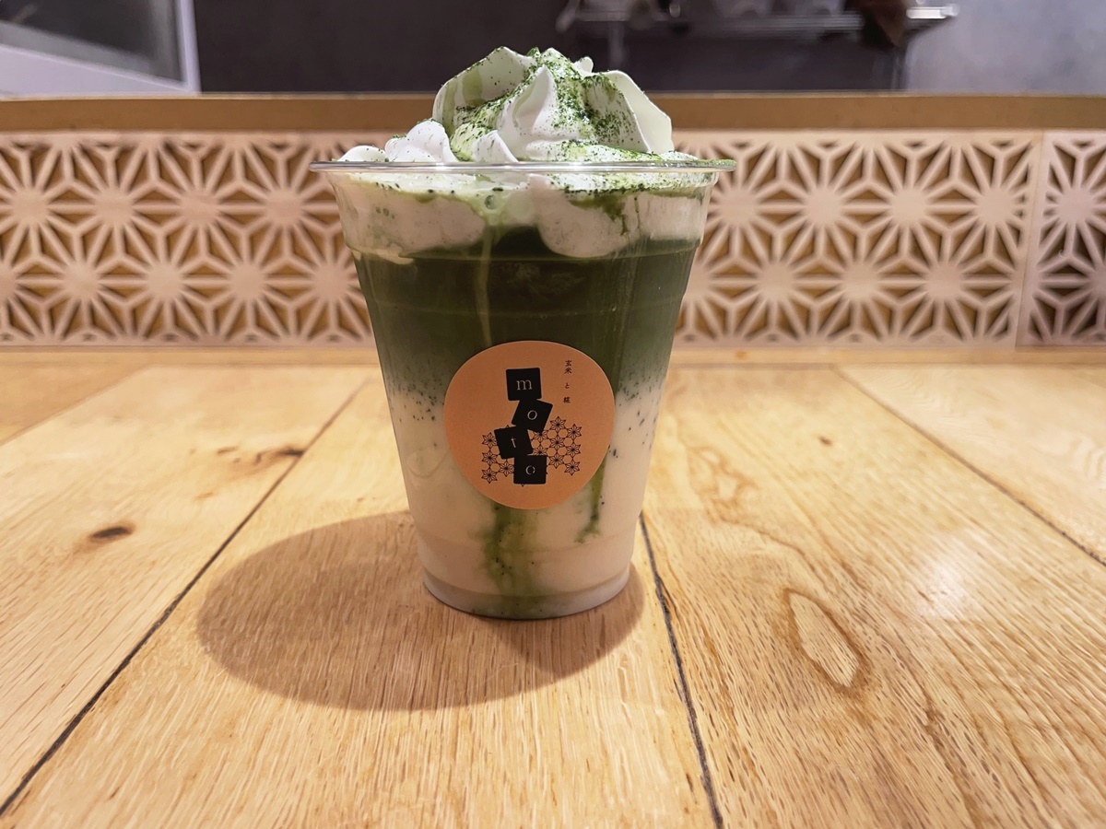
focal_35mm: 26
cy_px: 414
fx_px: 831
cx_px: 553
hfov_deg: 67.3
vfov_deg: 53.1
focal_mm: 5.1
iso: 100
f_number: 1.6
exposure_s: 1/100
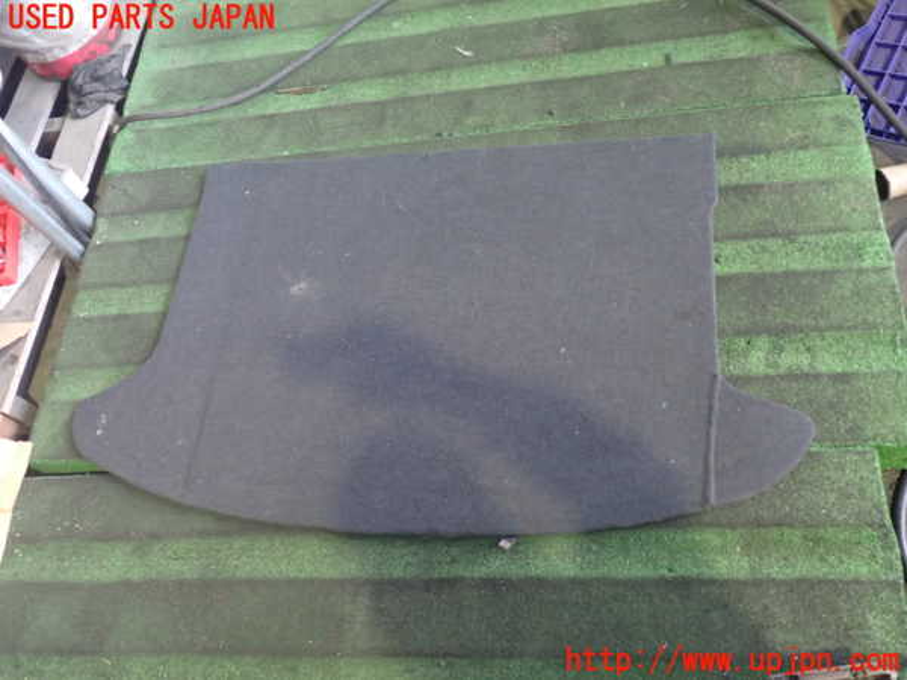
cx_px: 454
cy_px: 340
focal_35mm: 30
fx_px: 786
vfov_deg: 46.8
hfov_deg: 60.0
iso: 640
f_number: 2.3
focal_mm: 5.4
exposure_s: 1/30
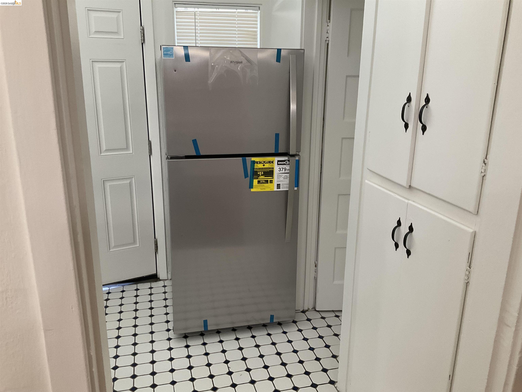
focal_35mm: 29
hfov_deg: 61.7
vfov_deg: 48.2
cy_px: 196
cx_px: 261
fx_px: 437
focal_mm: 3
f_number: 1.8
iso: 64
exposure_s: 1/60
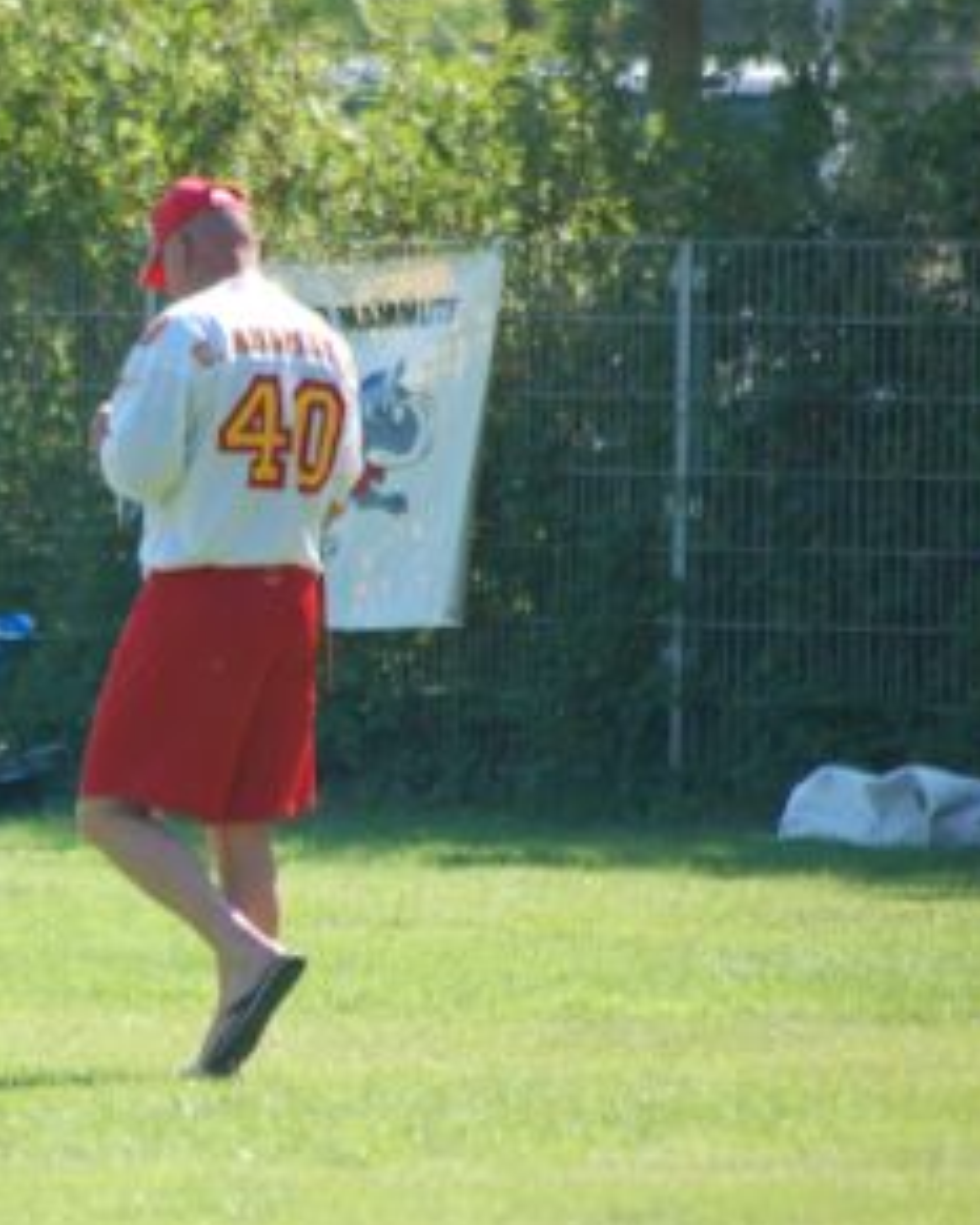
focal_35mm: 655
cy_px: 606
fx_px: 23735
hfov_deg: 2.4
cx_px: 40
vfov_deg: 3.0
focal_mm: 300
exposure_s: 1/500
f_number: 5.6
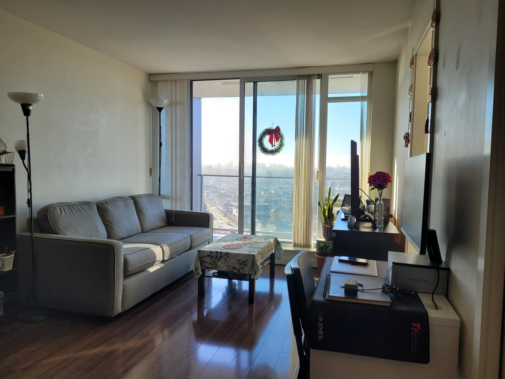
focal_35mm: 26
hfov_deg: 67.3
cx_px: 252
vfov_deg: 53.1
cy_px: 190
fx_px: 379
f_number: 1.8
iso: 40
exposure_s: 1/419
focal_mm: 5.4
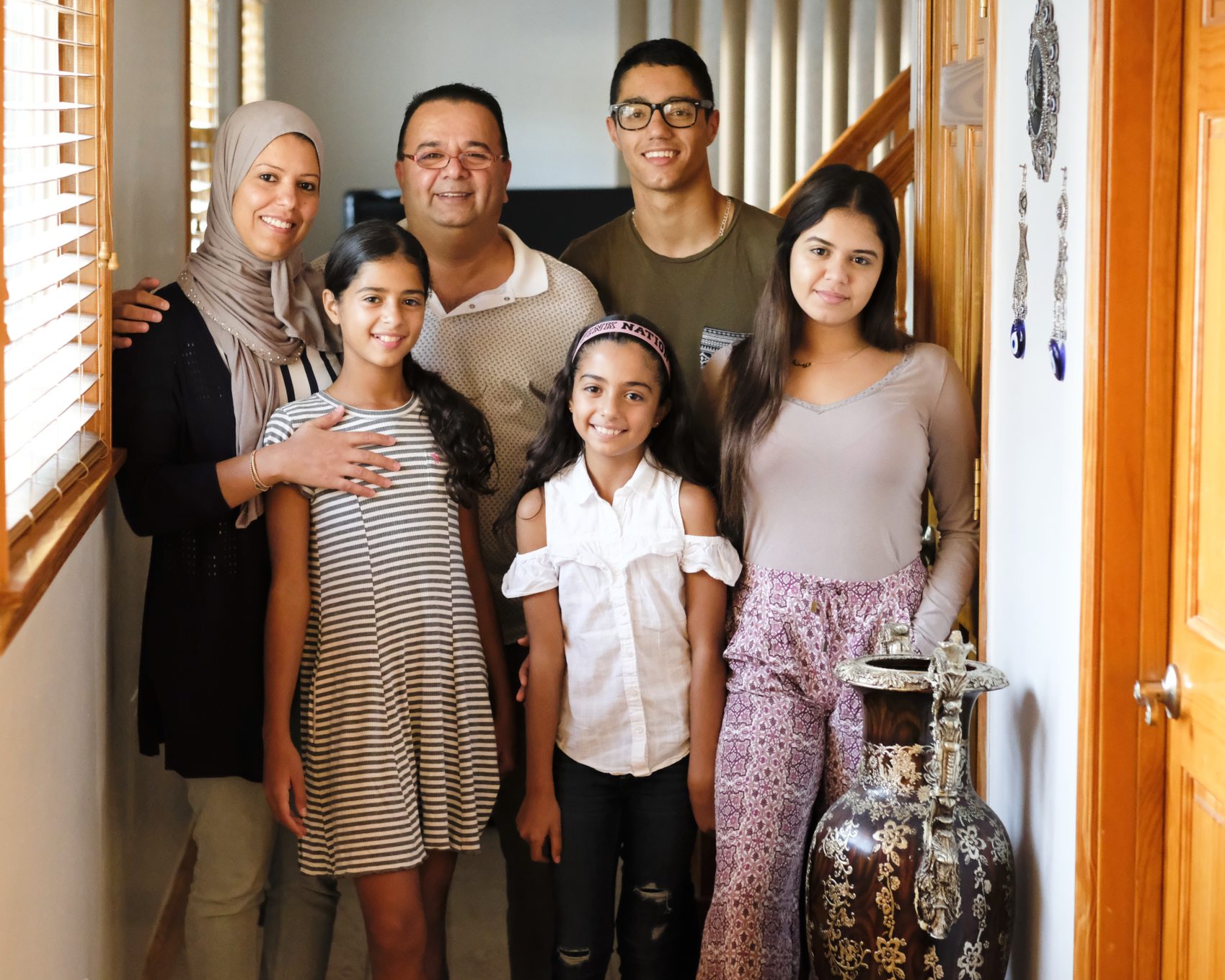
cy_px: 490
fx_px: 3444
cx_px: 541
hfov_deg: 20.2
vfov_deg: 16.2
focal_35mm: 95
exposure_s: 1/200
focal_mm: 56
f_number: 2.5
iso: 6400
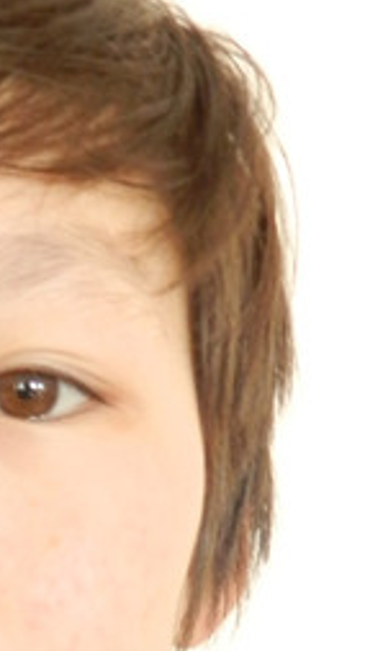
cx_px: -111
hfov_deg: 9.1
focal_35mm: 131
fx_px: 2258
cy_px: 775
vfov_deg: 15.8
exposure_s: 1/13
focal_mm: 6.7
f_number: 4
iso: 400
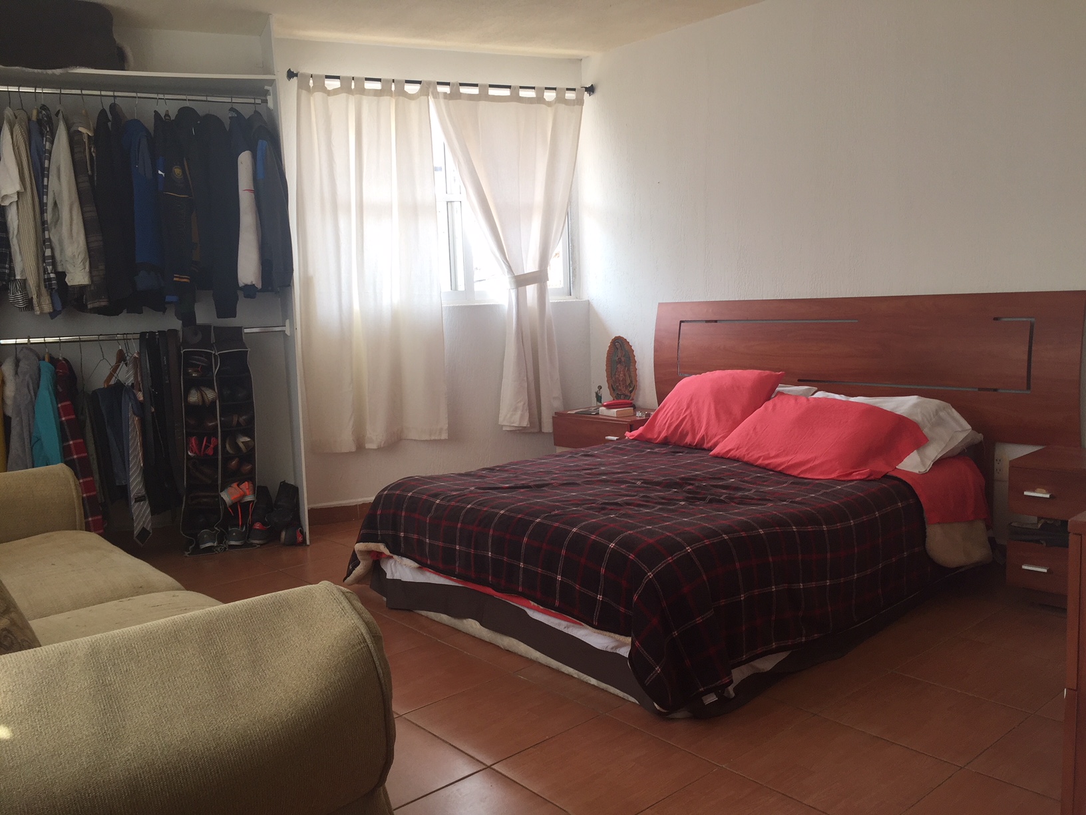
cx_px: 543
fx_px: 910
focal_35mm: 29
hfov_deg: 61.7
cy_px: 408
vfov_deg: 48.2
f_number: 2.2
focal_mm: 4.15
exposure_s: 1/60
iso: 32
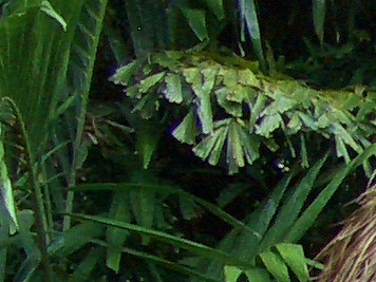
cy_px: 676
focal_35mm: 252
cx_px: 1318
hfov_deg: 6.7
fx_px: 2737
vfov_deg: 5.7
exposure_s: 1/100
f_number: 2.6
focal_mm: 5.8
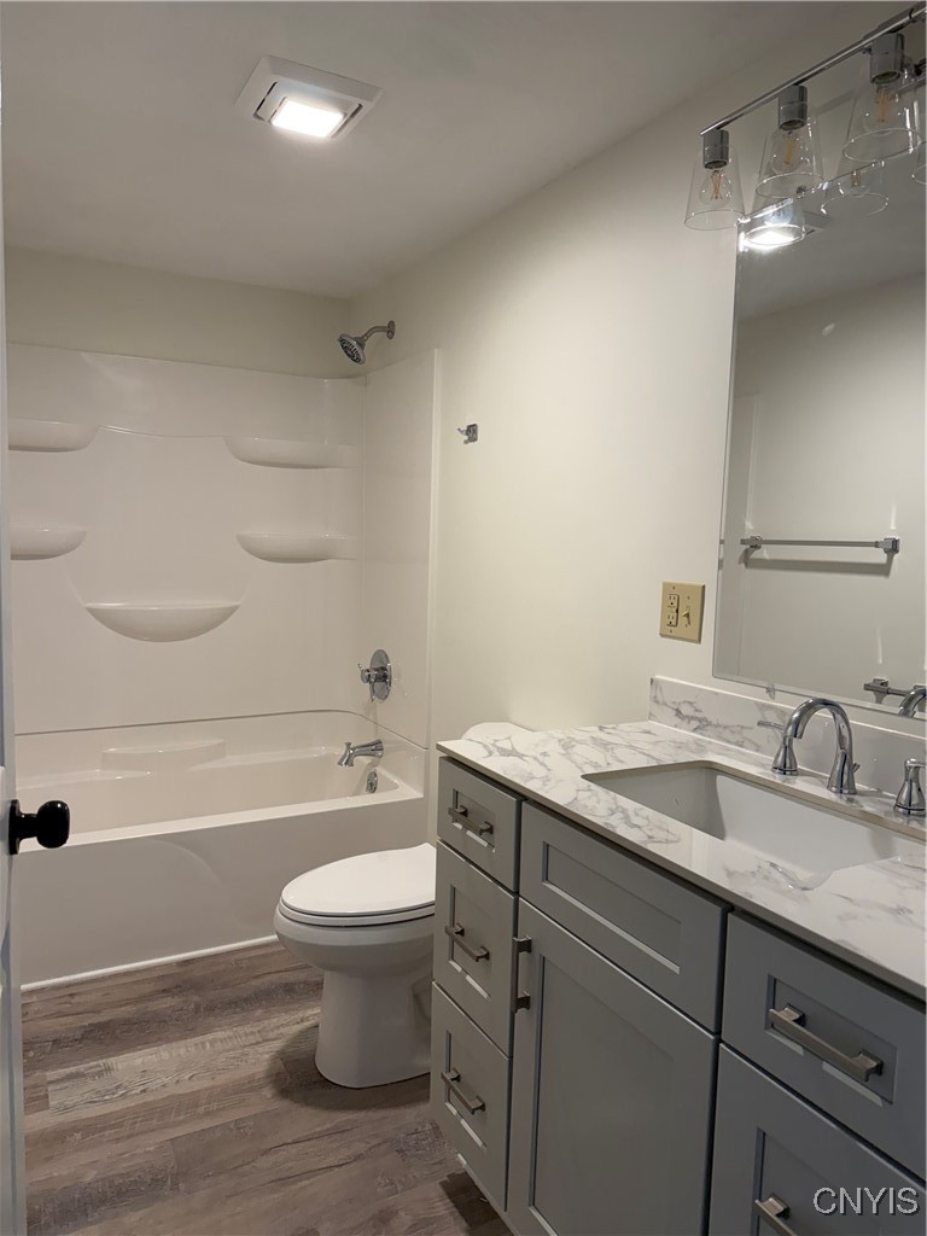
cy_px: 618
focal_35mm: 24
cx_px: 464
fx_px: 857
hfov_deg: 56.8
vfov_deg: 71.6
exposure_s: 1/120
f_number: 1.78
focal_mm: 6.76
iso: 200
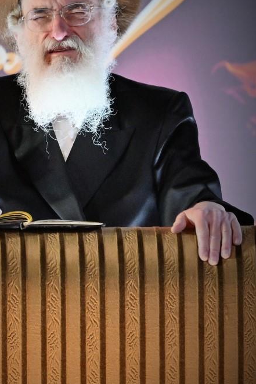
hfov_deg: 3.0
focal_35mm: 464
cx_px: 74
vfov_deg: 4.4
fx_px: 4952
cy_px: 165
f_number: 2.8
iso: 1000
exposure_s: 1/100
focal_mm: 200
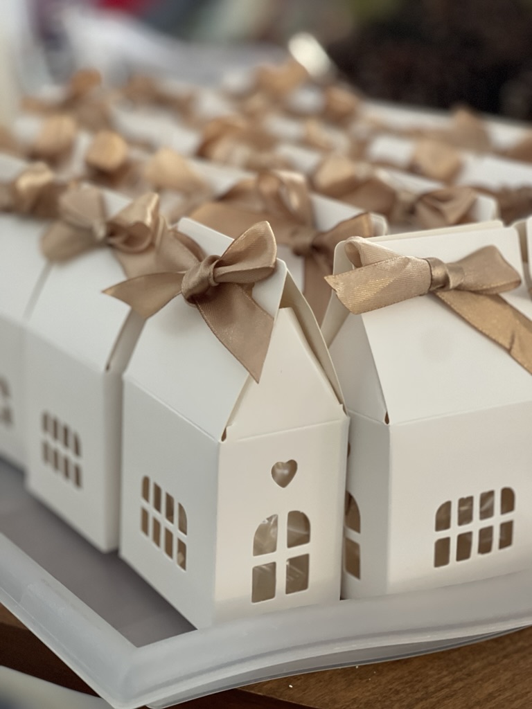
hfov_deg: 22.9
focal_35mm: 64
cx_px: 266
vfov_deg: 30.3
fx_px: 1311
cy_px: 354
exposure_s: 1/40
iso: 320
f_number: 2.2
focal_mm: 7.5
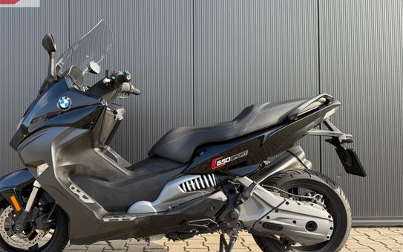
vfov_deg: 41.8
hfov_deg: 62.6
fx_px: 329
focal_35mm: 30
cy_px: 136
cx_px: 169
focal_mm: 6.76
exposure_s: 1/780
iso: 80
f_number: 1.78
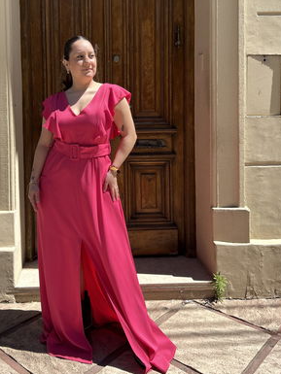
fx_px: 389
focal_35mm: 36
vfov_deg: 50.5
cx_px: 100
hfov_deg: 39.3
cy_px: 126
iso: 50
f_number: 1.5
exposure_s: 1/1669
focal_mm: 5.7
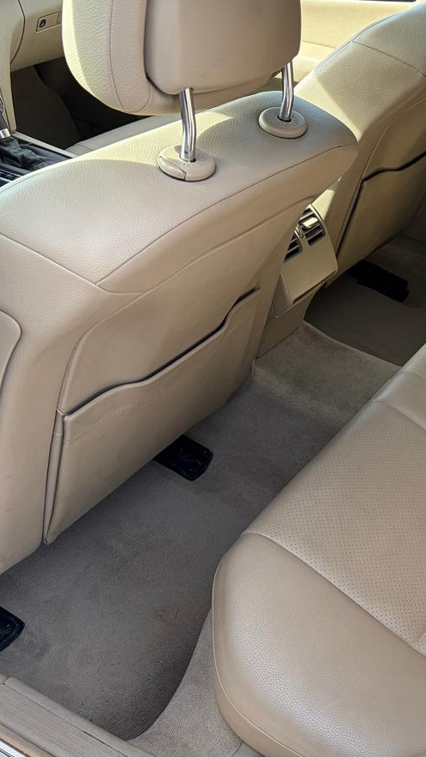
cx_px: 455
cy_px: 405
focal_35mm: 41
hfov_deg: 26.9
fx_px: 824
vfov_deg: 49.4
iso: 50
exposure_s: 1/296
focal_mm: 5.96
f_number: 1.6
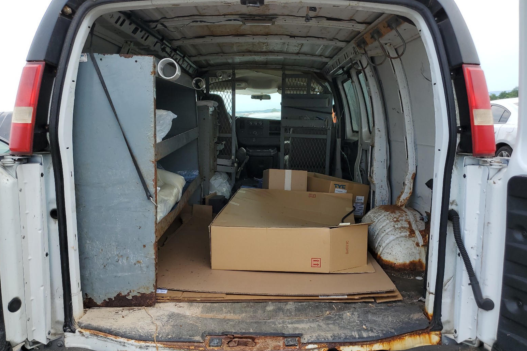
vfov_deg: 46.4
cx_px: 266
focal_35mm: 28
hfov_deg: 65.5
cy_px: 181
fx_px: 410
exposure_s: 1/1111
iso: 50
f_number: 1.5
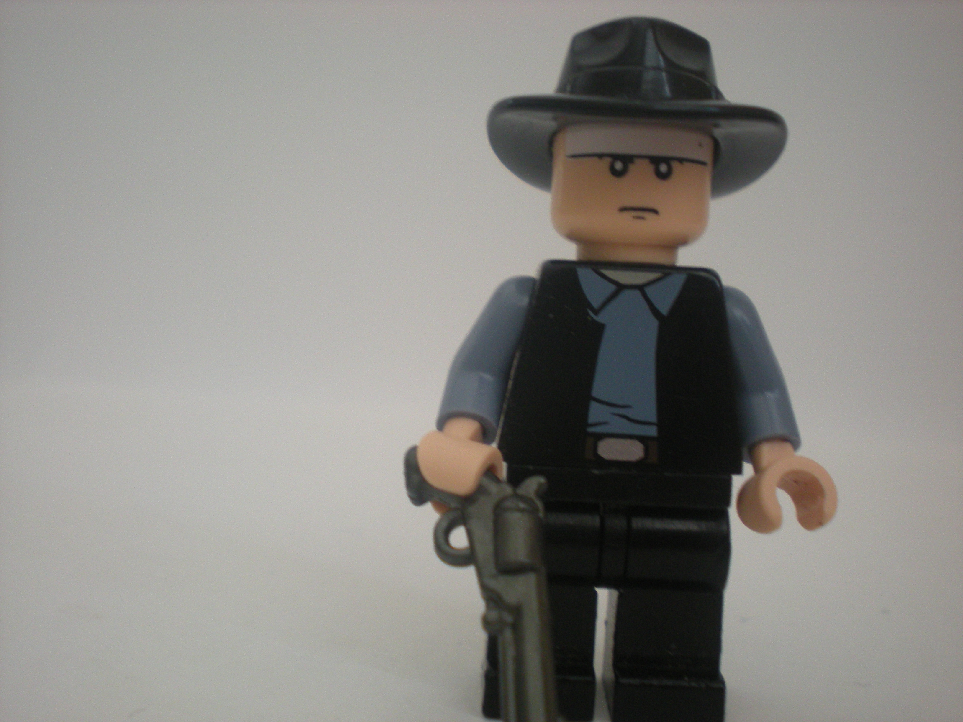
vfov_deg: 32.9
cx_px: 482
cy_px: 361
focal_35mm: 44
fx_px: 1224
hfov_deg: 42.9
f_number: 3.5
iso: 200
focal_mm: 7.4
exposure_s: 1/17.6
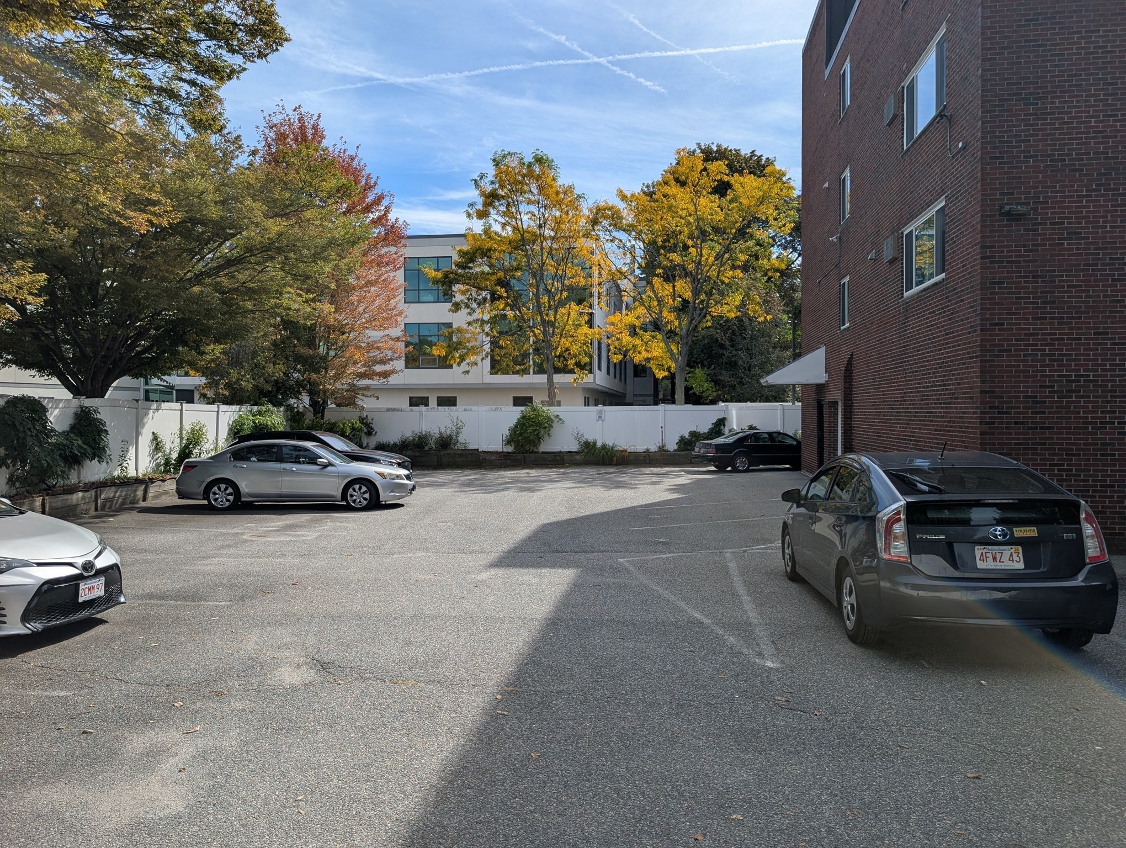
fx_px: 782
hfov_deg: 71.5
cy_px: 424
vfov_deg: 56.9
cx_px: 563
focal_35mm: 24
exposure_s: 1/1312
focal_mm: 6.9
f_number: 1.68
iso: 20
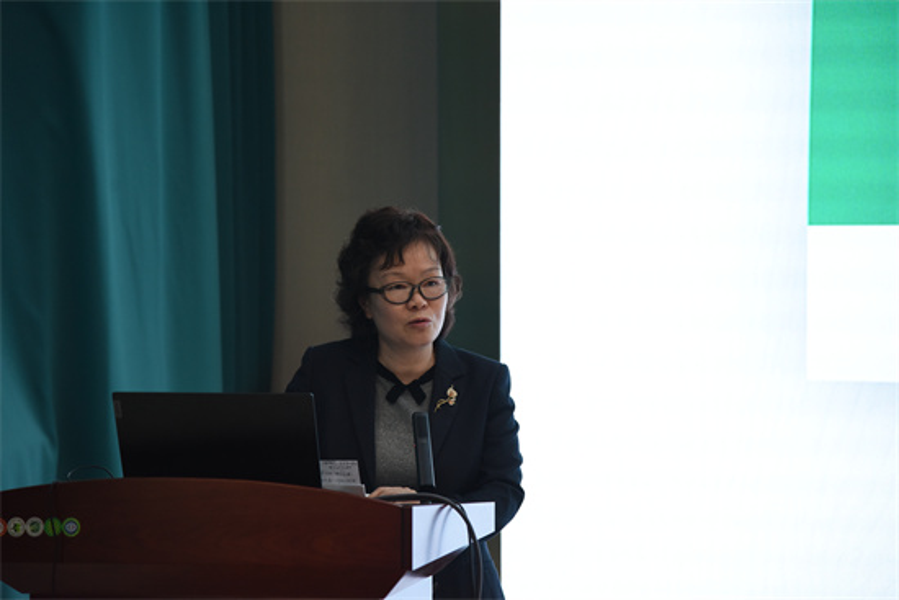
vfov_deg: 11.4
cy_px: 300
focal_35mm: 120
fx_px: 2997
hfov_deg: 17.1
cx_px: 450
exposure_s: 1/160
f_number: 4
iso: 1600
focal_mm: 120
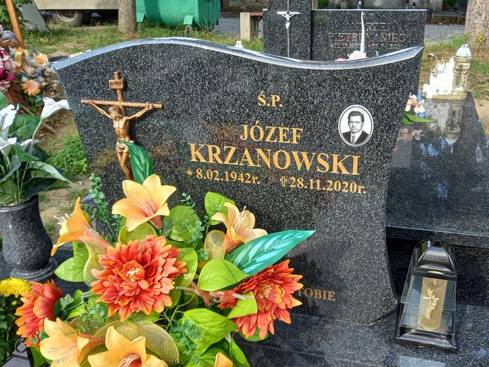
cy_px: 193
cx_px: 271
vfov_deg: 41.8
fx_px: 480
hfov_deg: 53.8
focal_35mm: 34
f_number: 2
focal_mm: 4.6
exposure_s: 1/163
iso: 25
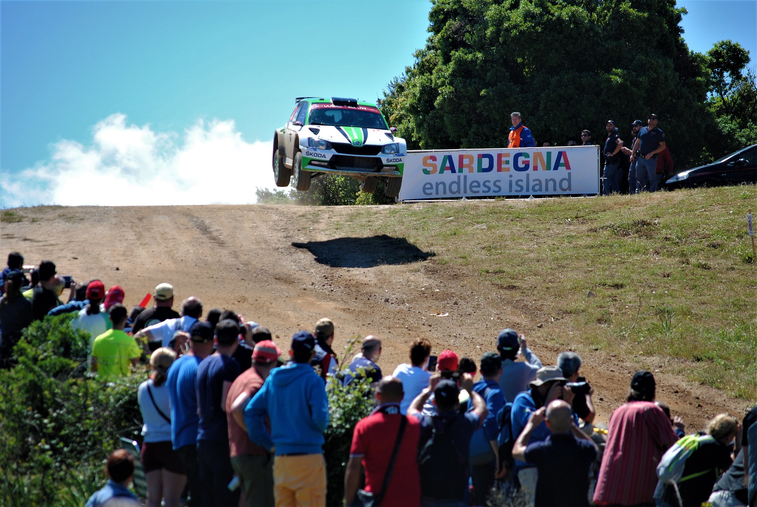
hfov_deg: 9.4
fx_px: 4579
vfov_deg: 6.3
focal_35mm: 218
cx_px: 378
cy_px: 254
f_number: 5
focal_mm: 145
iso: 200
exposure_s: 1/800
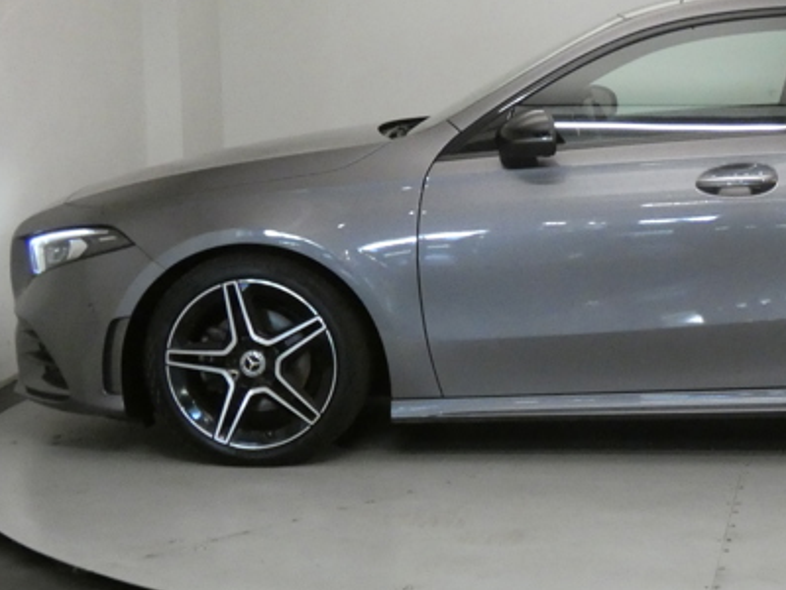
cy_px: 311
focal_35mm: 82
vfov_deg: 18.0
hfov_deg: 23.3
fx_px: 1862
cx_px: 686
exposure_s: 1/80
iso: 1000
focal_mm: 7.3
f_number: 3.6
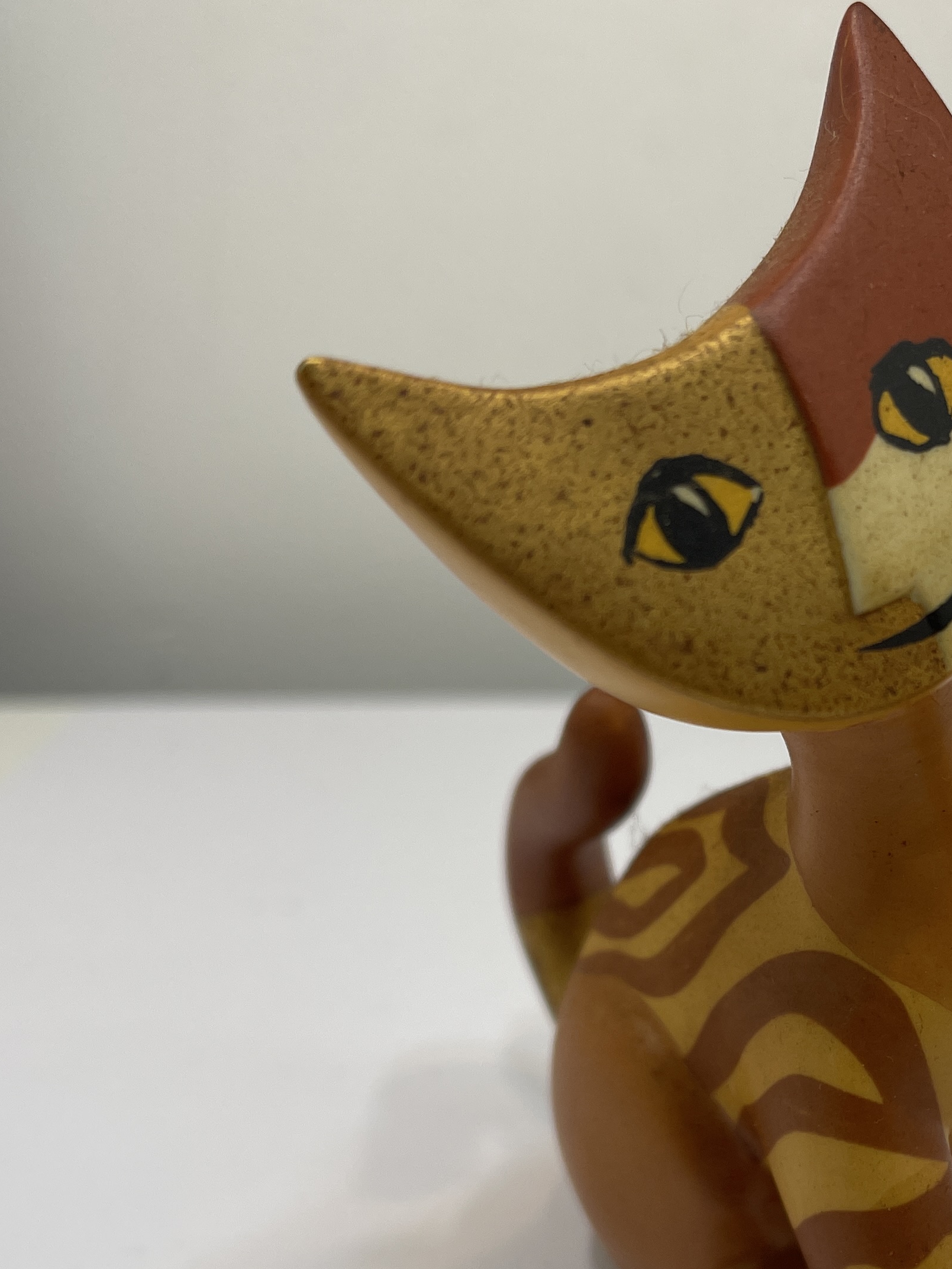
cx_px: 854
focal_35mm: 47
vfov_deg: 39.9
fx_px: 1723
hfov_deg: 29.6
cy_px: 864
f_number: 1.6
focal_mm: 5.1
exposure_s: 1/307
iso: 32
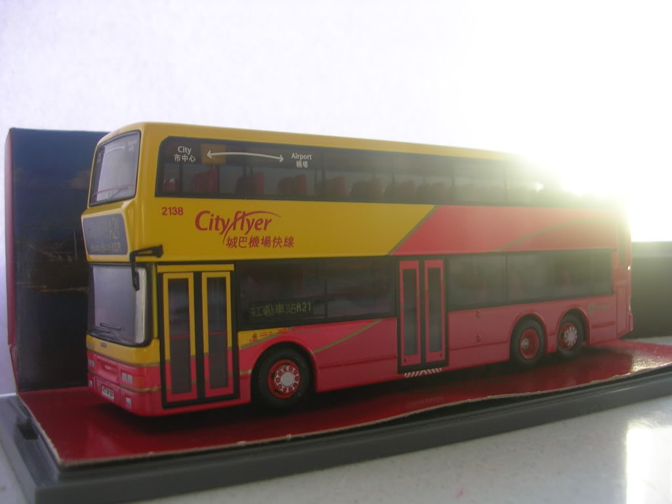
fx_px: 738
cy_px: 252
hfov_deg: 49.0
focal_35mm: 38
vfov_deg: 37.7
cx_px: 336
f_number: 2.8
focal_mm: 5.8
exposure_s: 1/6.9
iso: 50
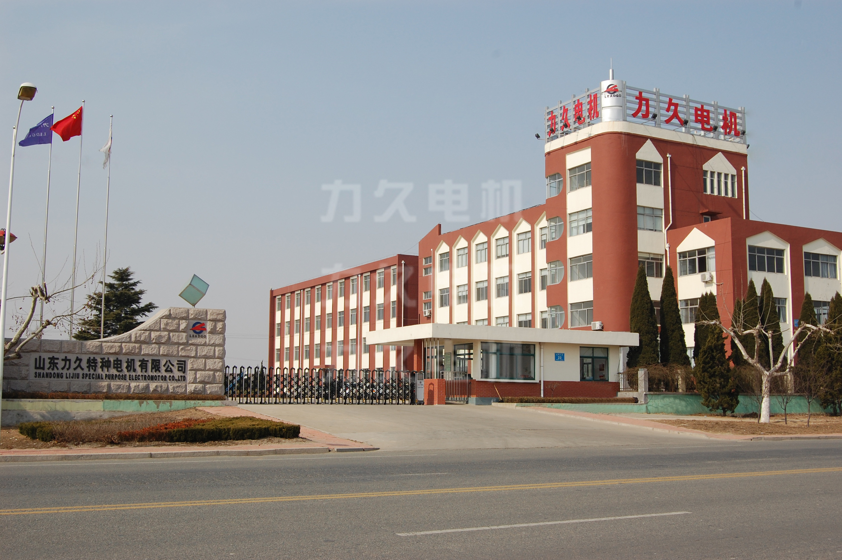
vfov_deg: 31.8
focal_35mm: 42
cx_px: 421
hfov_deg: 46.4
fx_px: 981
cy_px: 280
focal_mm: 28
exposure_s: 1/400
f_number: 10
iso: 200
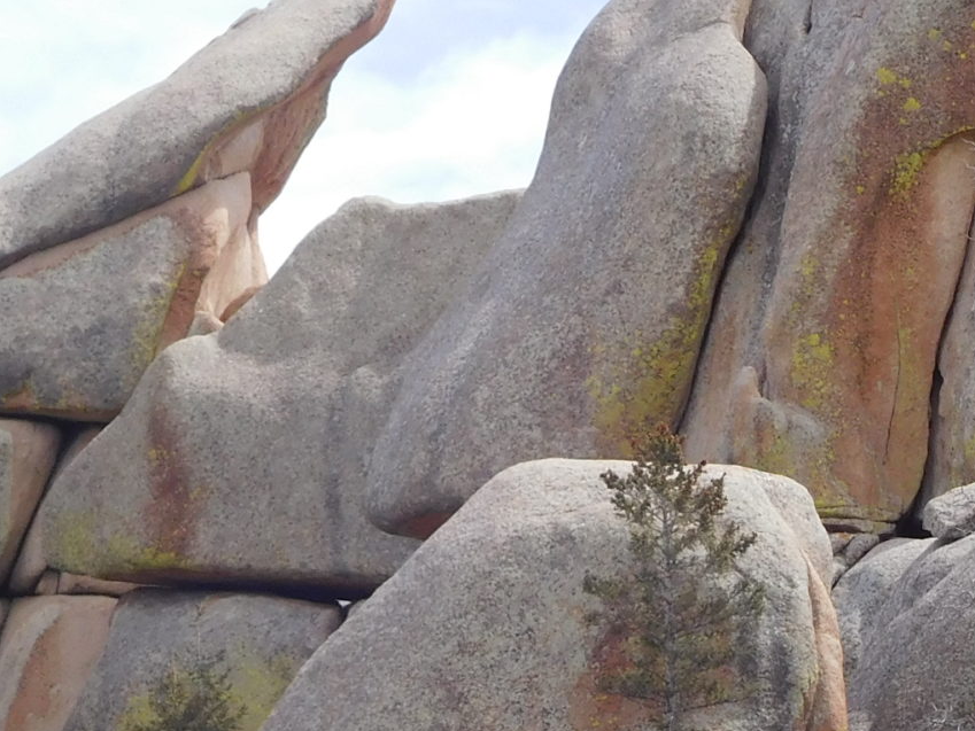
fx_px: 5268
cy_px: 733
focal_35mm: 187
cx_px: 513
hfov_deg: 10.6
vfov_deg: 7.9
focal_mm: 11.1
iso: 125
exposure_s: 1/500
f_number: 4.4
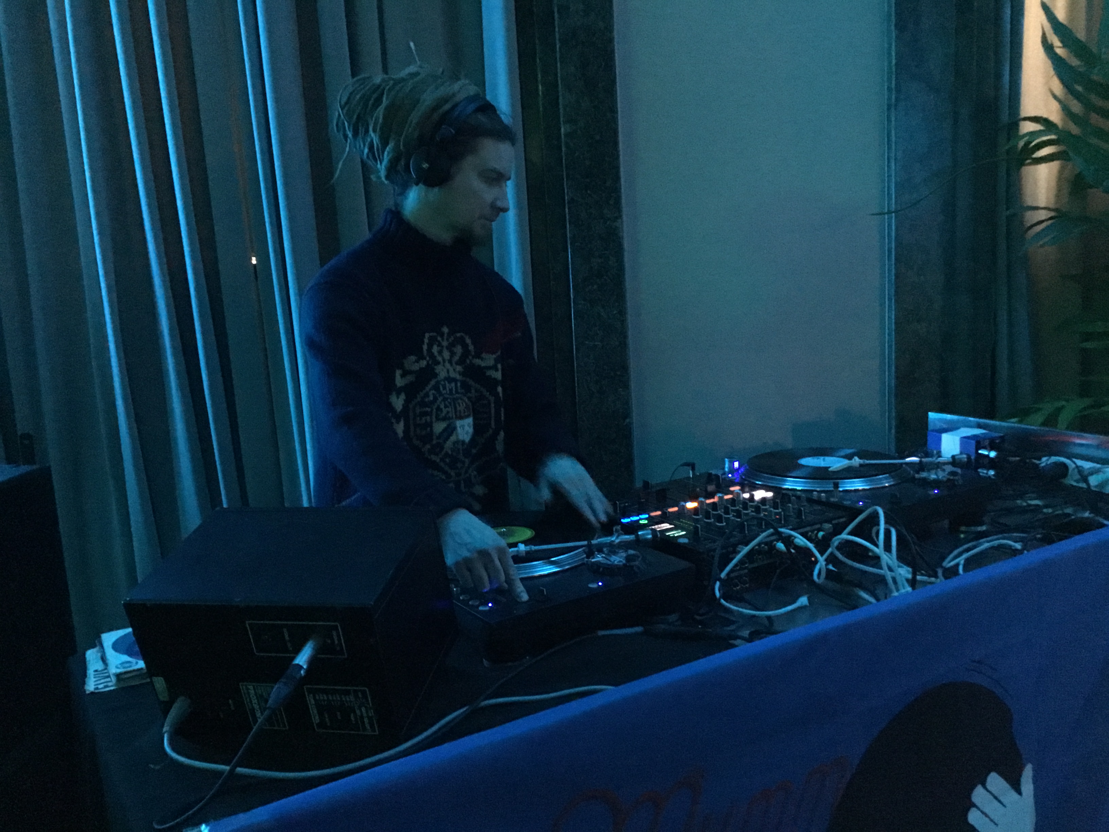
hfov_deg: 58.4
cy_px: 416
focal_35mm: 31
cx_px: 554
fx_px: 993
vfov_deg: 45.4
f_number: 2.4
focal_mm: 3.3
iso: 800
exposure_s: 1/17
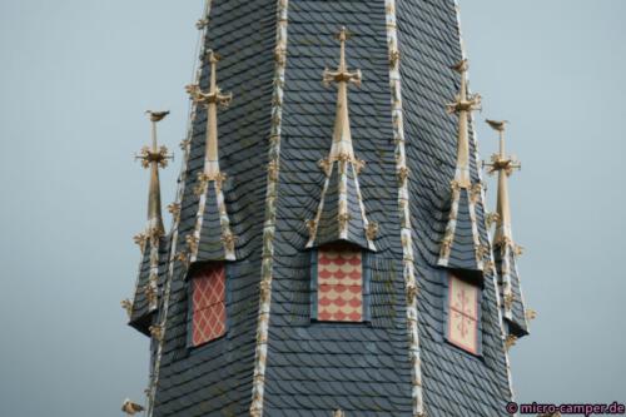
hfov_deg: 6.9
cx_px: 313
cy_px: 208
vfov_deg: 4.6
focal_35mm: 300
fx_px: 5215
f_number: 6.4
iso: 200
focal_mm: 109.7
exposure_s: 1/320
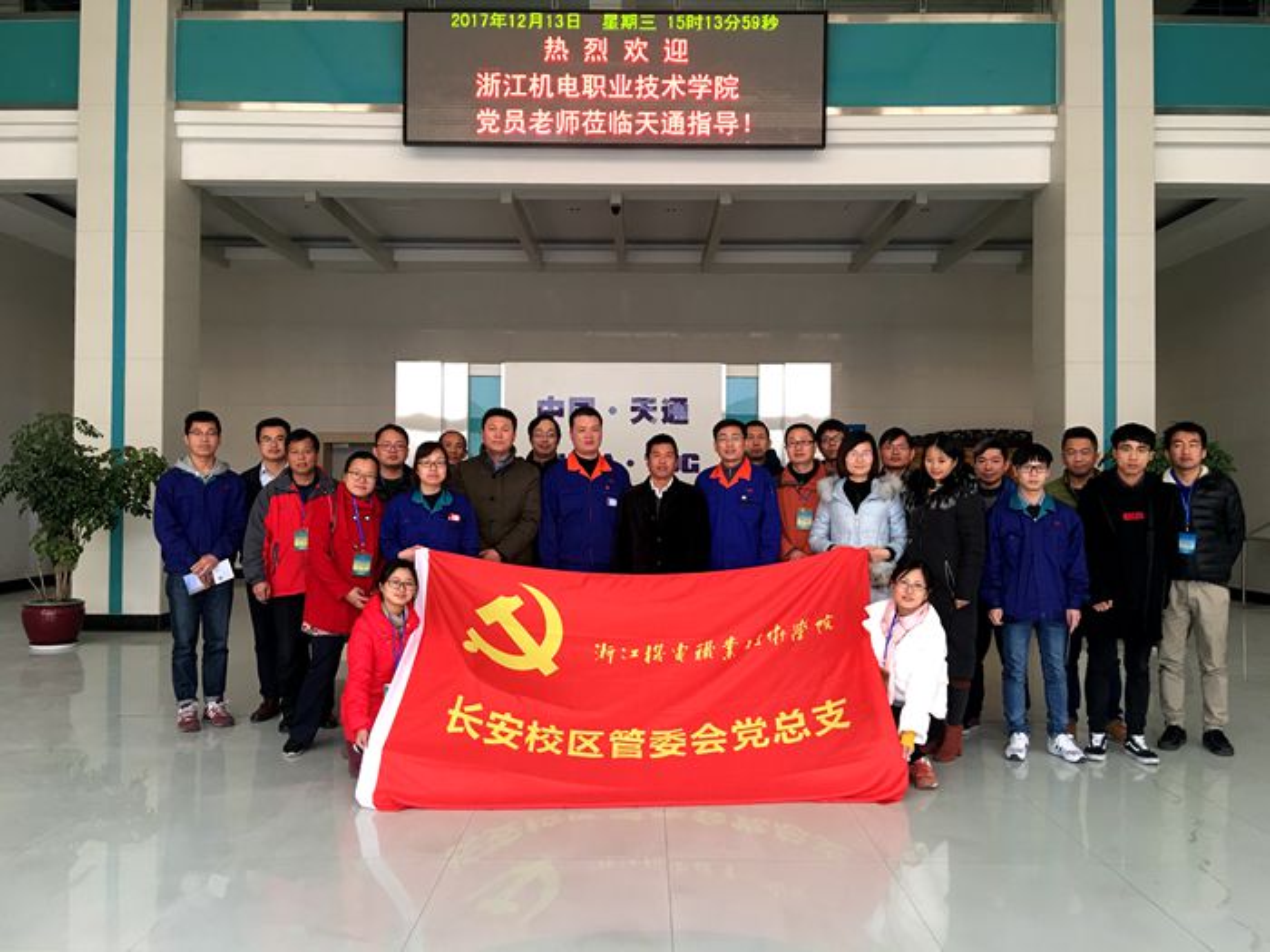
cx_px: 635
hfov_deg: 61.7
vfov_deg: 48.2
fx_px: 1064
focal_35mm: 29
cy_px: 476
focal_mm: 4.15
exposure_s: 1/17
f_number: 2.2
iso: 40
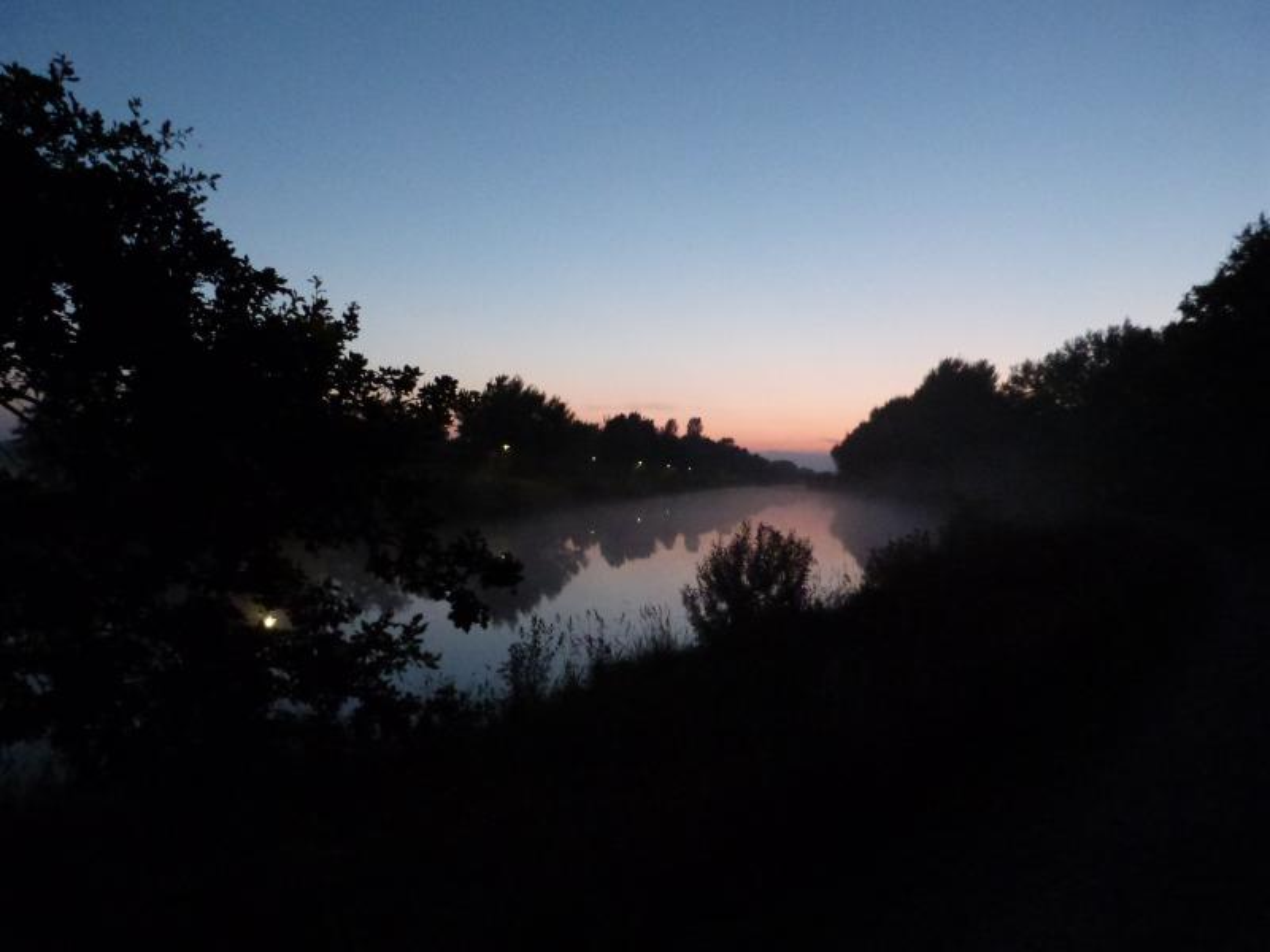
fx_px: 917
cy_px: 476
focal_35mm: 25
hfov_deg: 69.4
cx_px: 635
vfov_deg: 54.9
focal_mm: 4.5
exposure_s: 1/15
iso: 800
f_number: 2.8
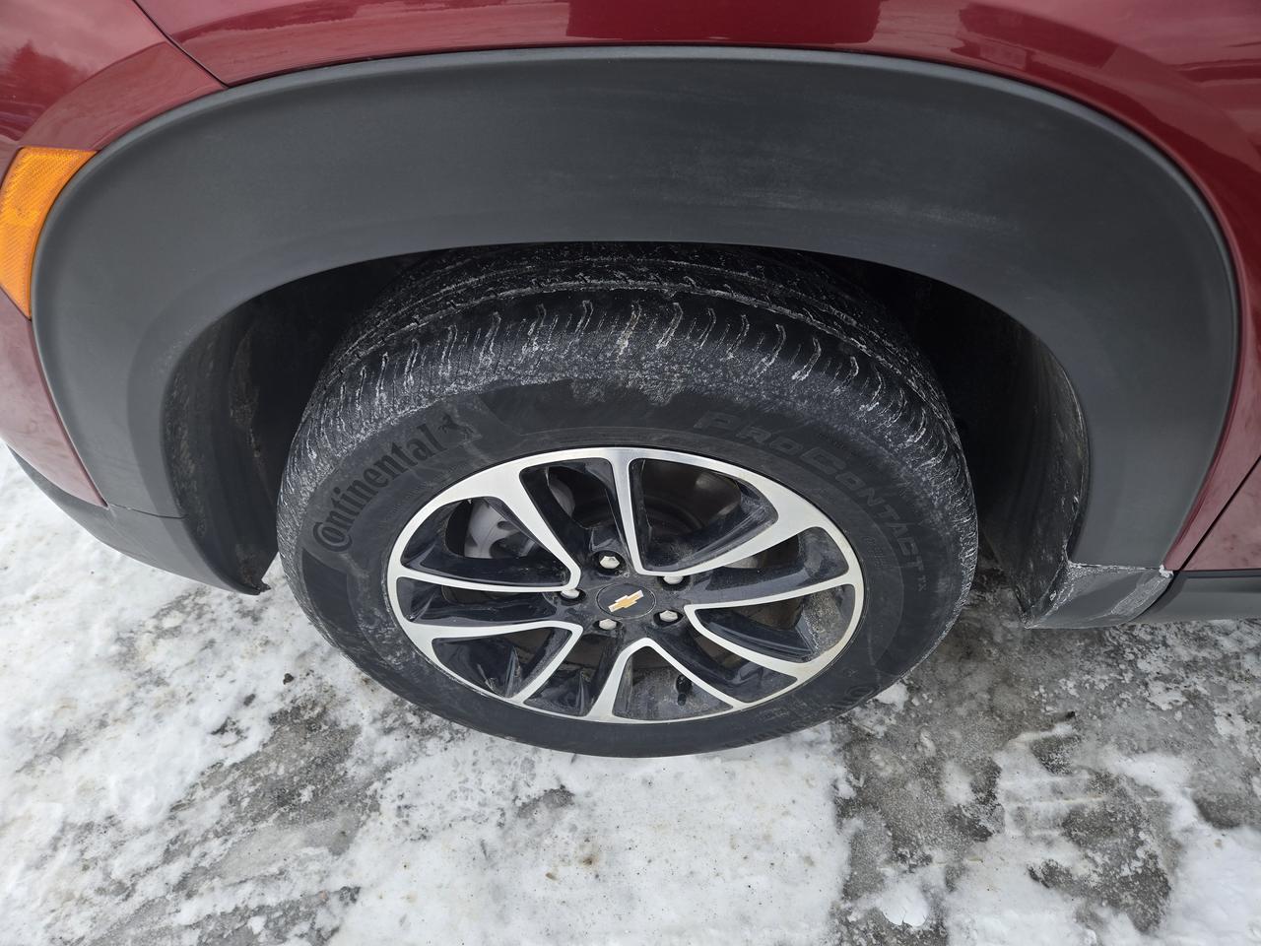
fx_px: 838
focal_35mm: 23
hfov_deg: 73.9
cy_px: 473
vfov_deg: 58.9
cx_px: 630
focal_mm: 5.4
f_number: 1.8
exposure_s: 1/544
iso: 25
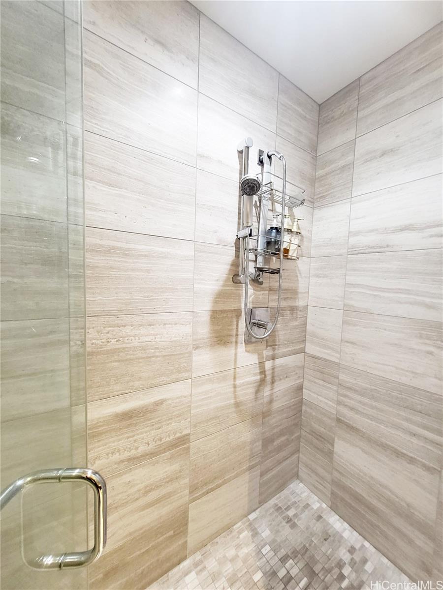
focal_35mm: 13
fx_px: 222
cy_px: 295
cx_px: 222
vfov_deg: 106.2
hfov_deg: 89.9
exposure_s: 1/30
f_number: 2.2
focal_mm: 1.74
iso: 320
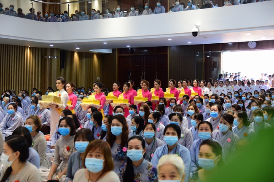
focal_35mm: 52
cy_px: 91
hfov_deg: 38.2
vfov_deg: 26.0
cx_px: 137
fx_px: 396
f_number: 4
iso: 800
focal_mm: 52
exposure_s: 1/60
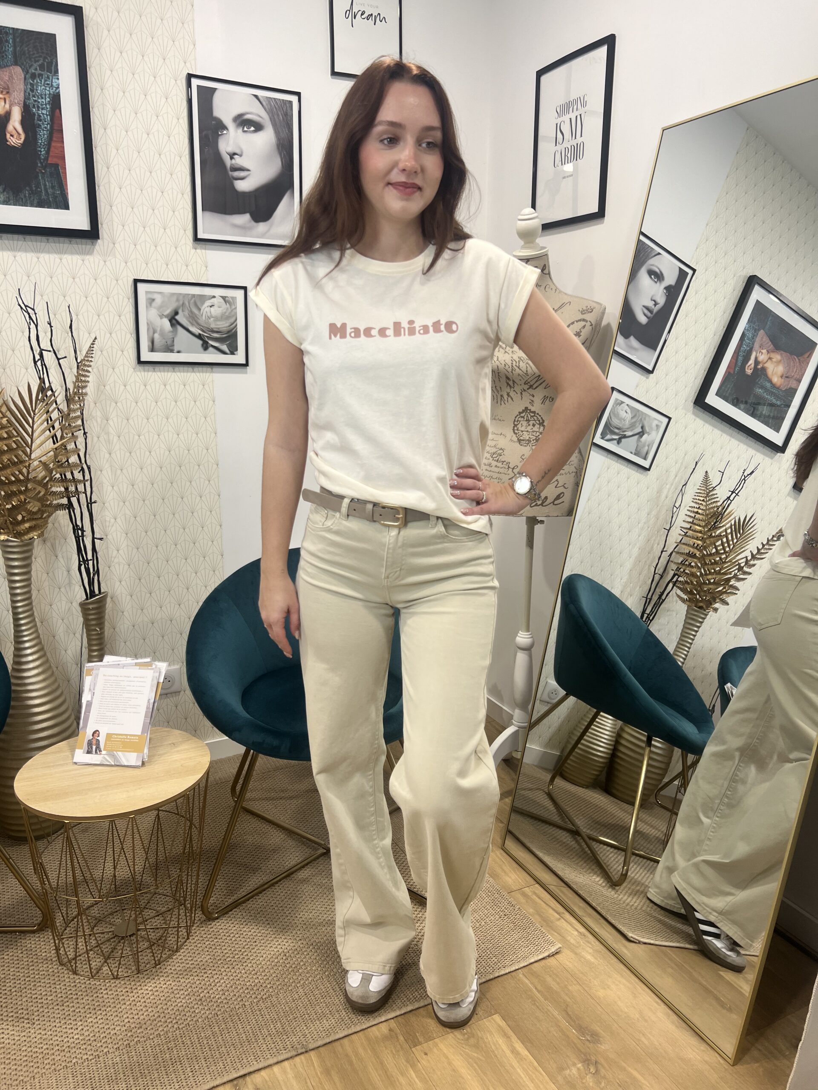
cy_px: 545
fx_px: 819
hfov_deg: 53.1
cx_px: 409
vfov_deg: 67.3
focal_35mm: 26
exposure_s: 1/100
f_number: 1.5
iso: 40
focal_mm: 5.7
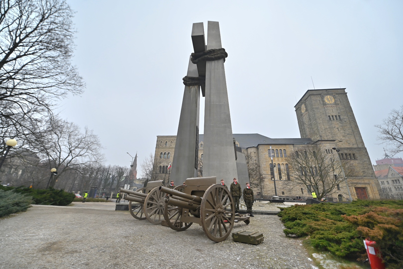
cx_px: 202
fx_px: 157
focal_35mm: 14
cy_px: 134
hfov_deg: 104.3
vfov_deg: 81.2
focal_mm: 14
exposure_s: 1/400
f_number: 2.8
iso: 100
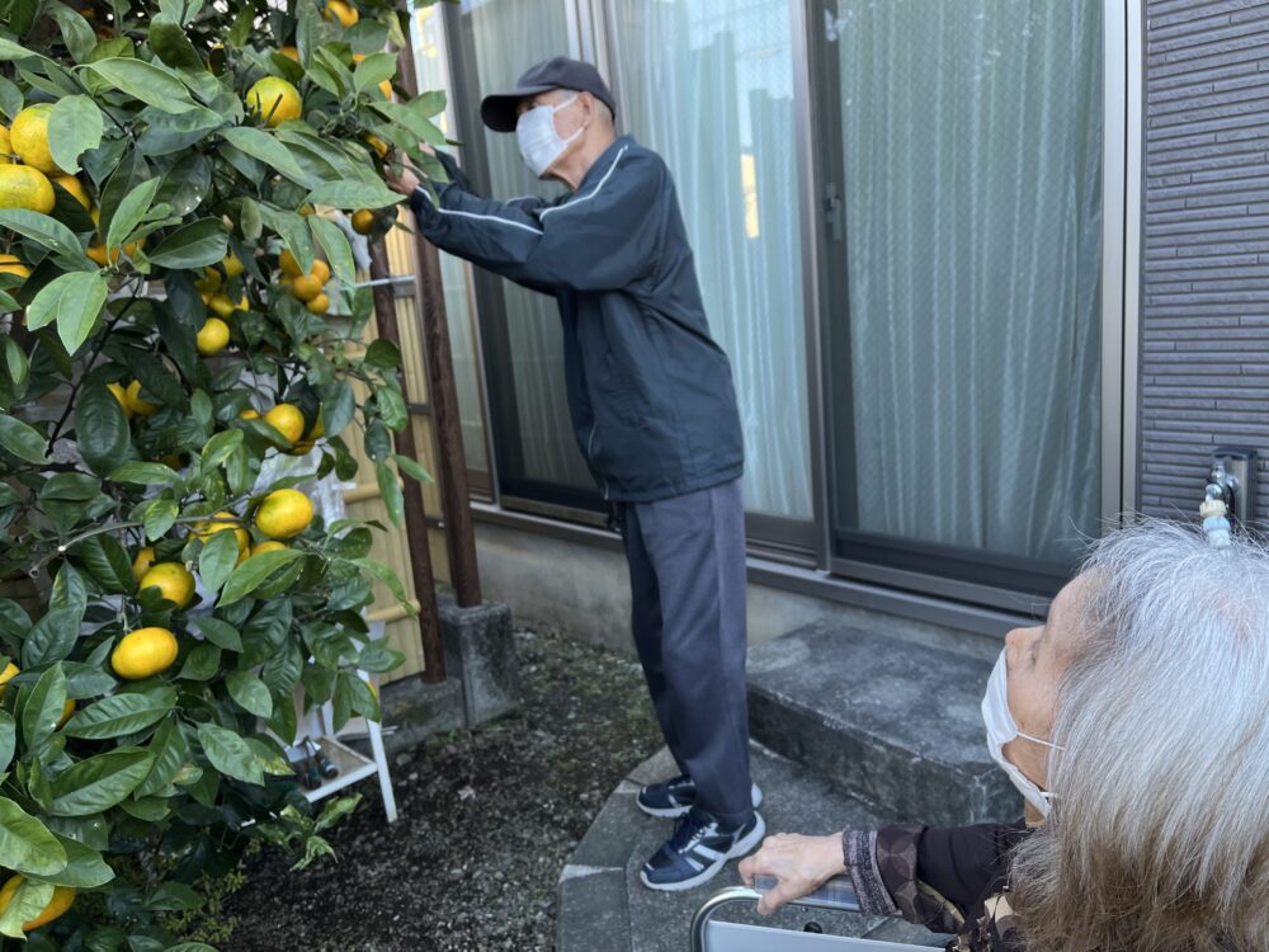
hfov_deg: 67.3
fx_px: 953
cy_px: 476
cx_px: 634
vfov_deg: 53.1
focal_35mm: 26
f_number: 1.6
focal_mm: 5.1
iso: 40
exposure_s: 1/122
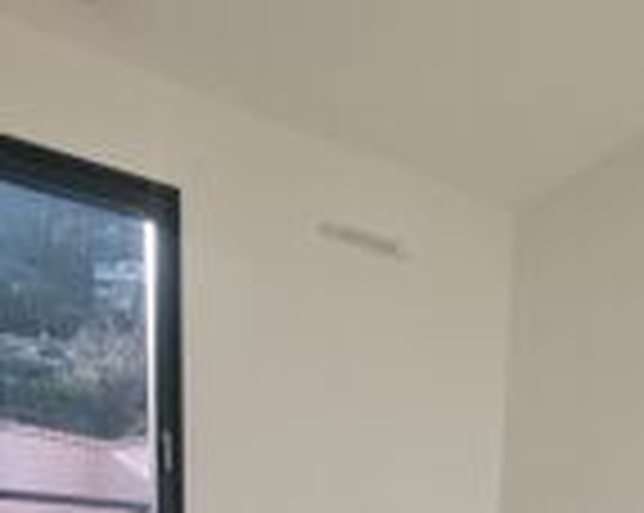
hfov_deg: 47.2
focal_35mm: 38
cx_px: 432
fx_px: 723
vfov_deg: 28.2
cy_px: 740
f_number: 2.2
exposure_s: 1/438
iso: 50
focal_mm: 2.2
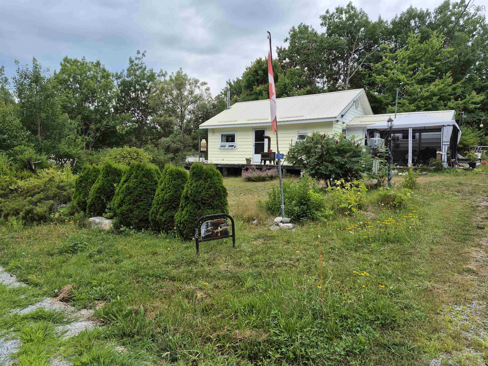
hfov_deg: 73.9
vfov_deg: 58.9
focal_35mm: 23
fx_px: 324
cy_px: 183
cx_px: 244
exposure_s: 1/876
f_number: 1.8
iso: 25
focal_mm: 5.4
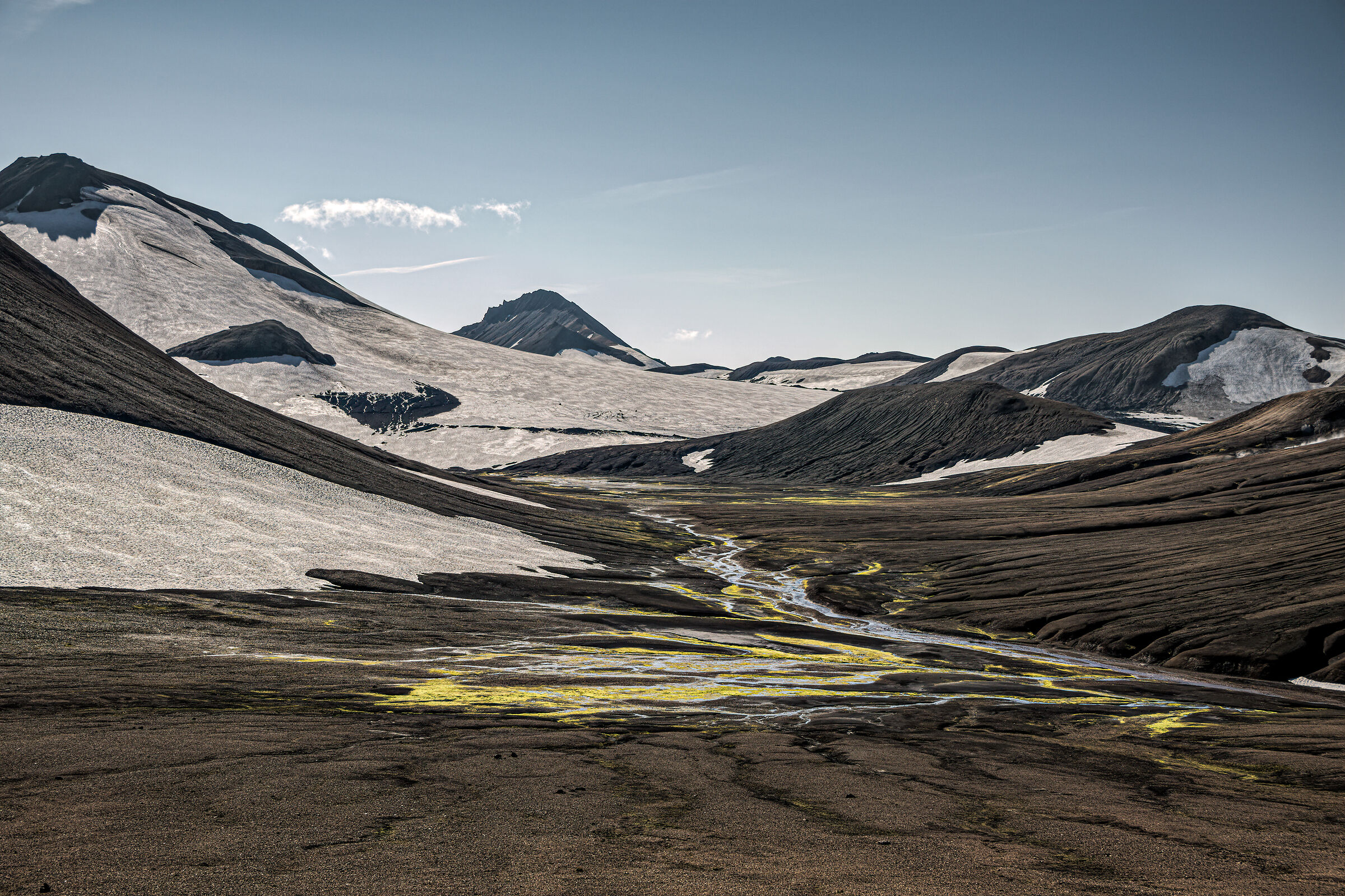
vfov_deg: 27.5
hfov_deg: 40.3
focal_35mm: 49
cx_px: 672
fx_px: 1831
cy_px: 448
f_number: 4
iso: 64
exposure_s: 1/800
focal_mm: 18.63
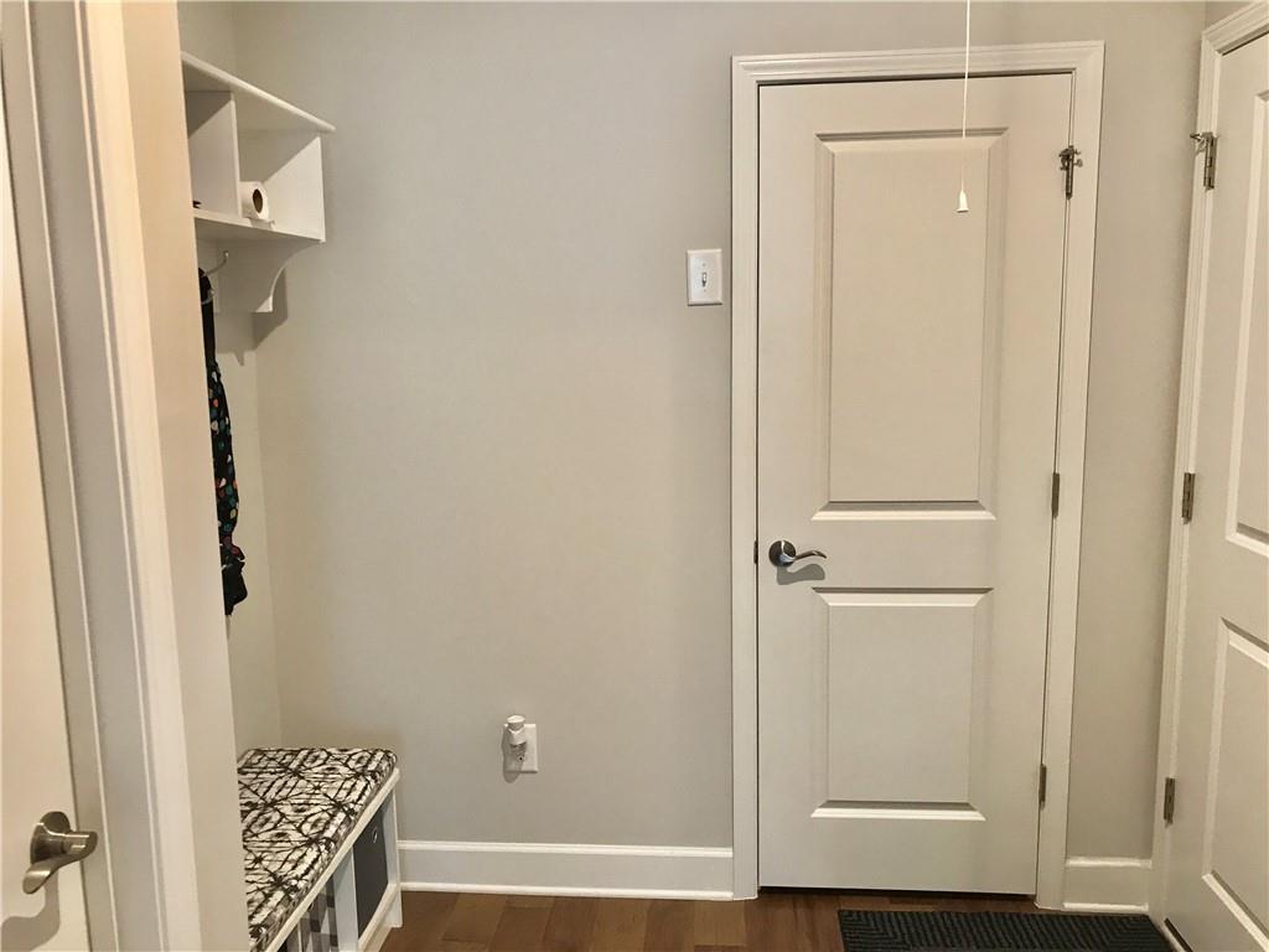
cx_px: 634
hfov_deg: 63.4
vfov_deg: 49.7
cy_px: 476
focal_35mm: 28
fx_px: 1026
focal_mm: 3.99
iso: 40
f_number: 1.8
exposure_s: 1/24
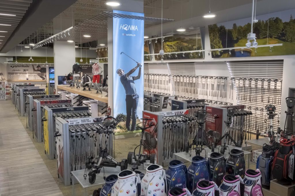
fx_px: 262
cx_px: 148
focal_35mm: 32
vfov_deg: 41.1
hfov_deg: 58.7
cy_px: 98
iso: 3200
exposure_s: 1/500
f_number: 11
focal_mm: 21.4
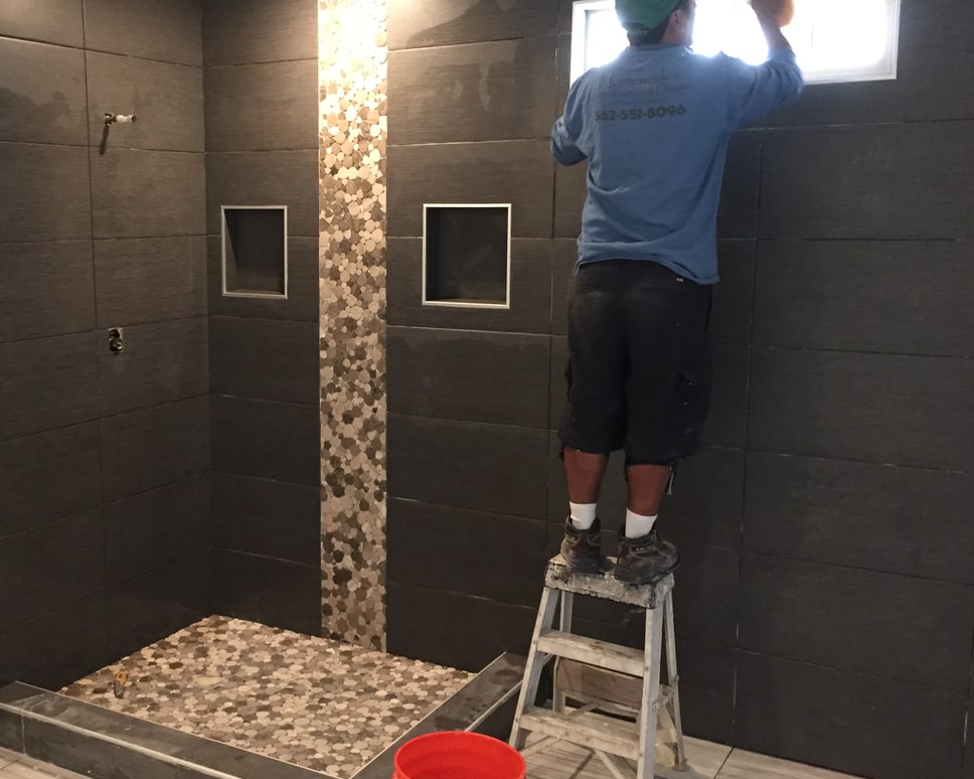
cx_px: 340
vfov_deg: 38.2
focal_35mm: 39
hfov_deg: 46.3
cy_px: 391
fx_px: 1124
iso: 250
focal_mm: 4.15
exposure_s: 1/17
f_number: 2.2
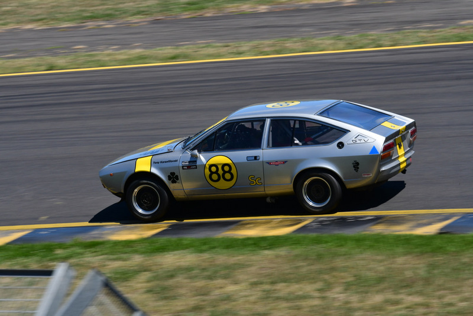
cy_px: 158
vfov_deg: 6.3
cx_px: 236
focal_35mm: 218
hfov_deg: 9.5
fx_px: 2859
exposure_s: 1/400
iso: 320
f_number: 13
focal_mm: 145
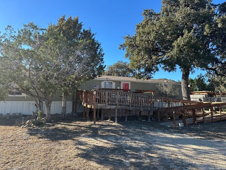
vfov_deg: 56.8
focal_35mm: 24
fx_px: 157
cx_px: 113
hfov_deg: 71.6
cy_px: 85
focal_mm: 6.86
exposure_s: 1/1212
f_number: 1.78
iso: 80
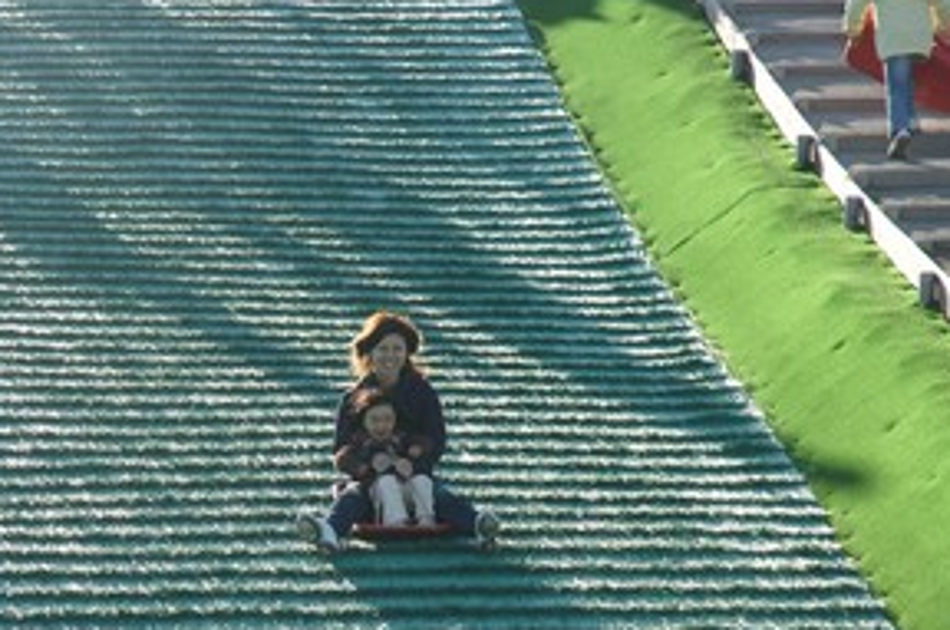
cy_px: 440
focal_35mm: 230
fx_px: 6052
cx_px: 393
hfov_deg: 9.0
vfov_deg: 6.0
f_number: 5.6
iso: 200
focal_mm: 105
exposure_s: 1/400
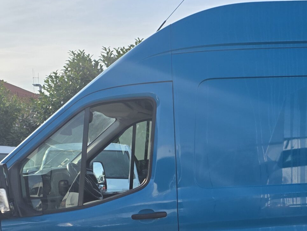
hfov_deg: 30.4
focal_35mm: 61
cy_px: 226
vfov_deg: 23.1
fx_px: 541
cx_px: 270
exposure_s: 1/4650
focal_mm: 6.25
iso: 80
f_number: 1.7
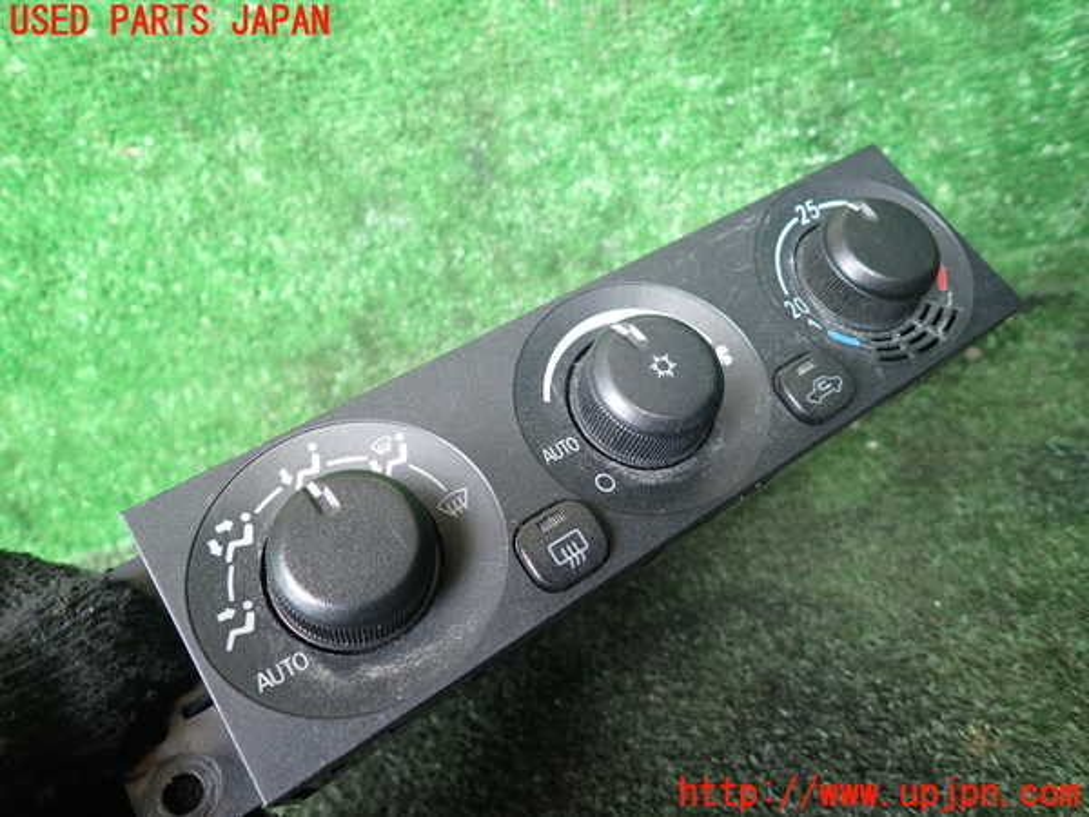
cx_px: 544
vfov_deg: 54.9
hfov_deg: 69.4
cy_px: 408
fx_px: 786
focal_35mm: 25
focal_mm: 4.5
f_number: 2
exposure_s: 1/50
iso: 200
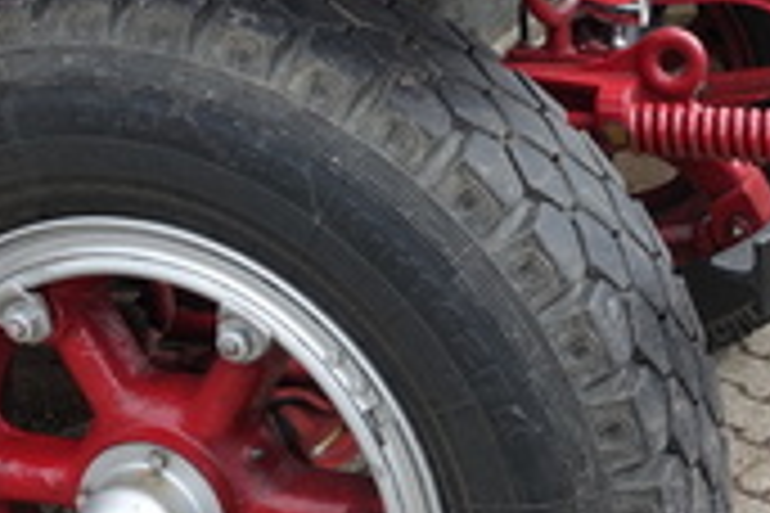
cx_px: 468
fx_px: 1797
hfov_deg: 24.1
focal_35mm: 84
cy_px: 14
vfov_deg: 16.0
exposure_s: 1/400
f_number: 4
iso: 125
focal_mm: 8.8
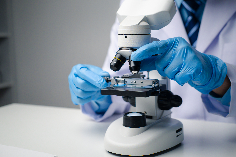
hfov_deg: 37.5
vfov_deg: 25.5
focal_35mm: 53
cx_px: 118
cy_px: 78
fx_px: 347
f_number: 2.8
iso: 160
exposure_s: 1/200
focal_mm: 35
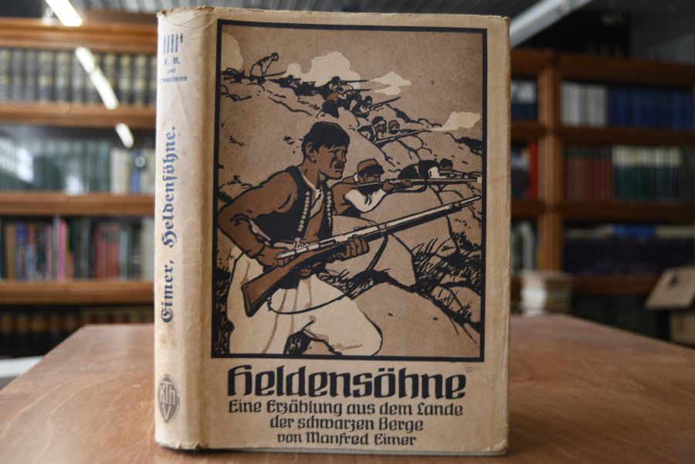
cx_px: 348
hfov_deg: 55.8
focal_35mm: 34
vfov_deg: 38.9
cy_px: 232
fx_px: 656
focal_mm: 23
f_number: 3.8
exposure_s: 1/20
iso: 100
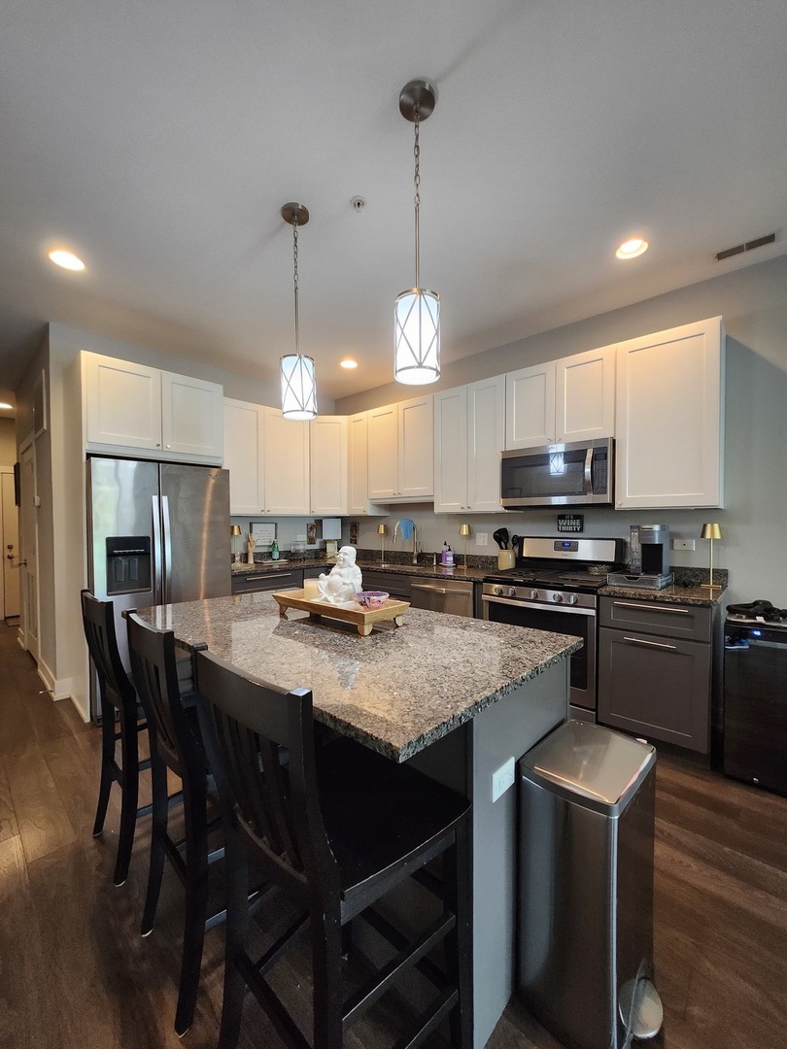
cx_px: 394
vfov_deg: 106.2
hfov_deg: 89.9
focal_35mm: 13
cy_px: 524
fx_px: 394
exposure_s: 1/60
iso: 320
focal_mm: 1.74
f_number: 2.2
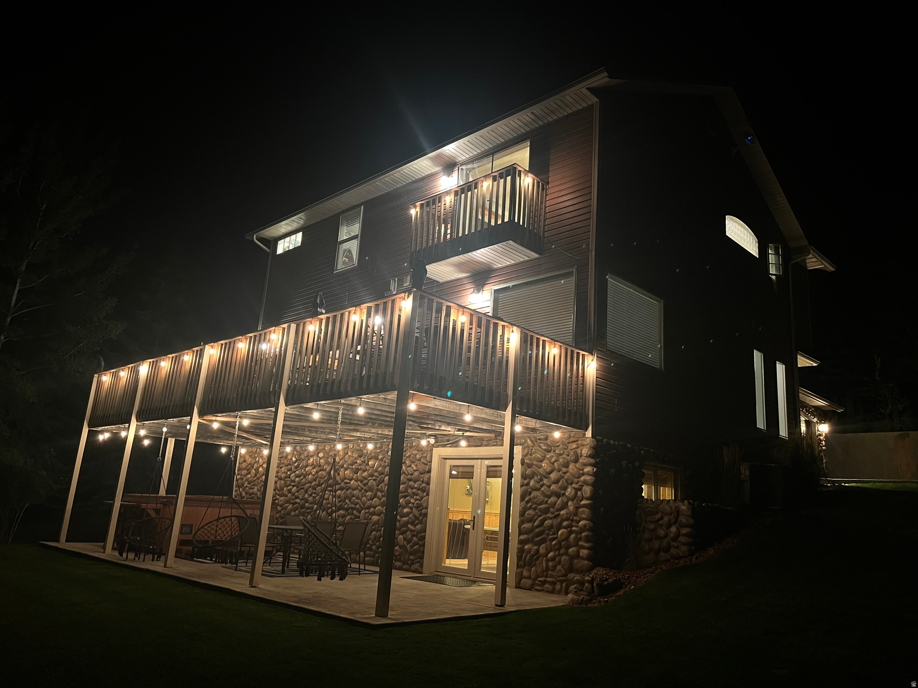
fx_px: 690
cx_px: 459
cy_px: 344
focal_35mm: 26
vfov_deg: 53.1
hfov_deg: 67.3
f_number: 1.6
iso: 1000
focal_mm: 5.1
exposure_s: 1/24
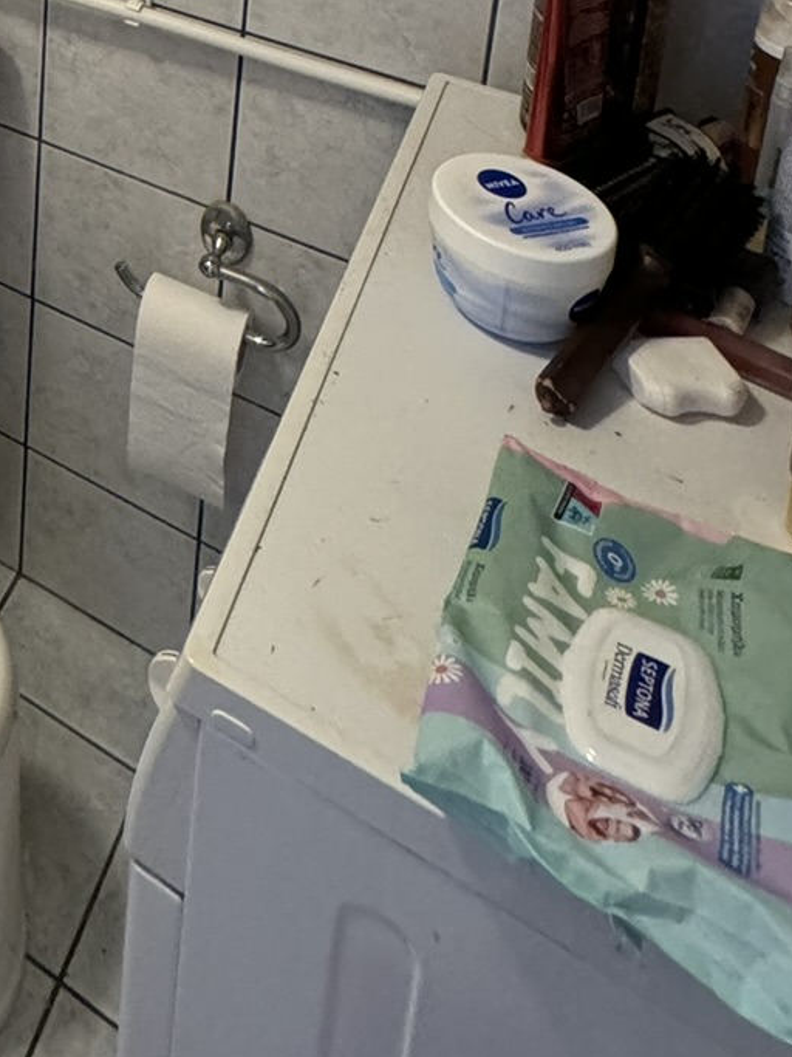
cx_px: -190
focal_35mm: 42
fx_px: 1282
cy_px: -348
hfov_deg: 29.0
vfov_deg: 32.4
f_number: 2.2
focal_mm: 2.22
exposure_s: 1/50
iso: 320
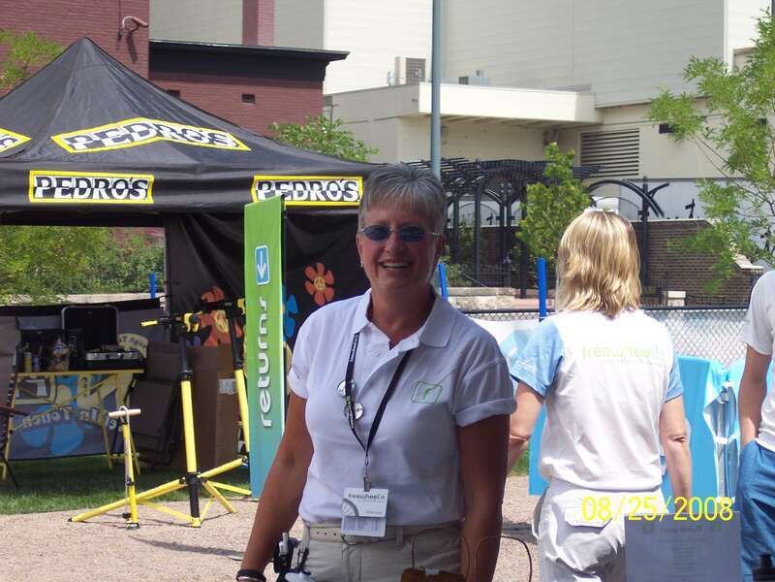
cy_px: 291
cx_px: 388
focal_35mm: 117
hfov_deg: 16.8
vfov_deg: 12.7
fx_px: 2619
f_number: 4.8
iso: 100
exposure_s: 1/250
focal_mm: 24
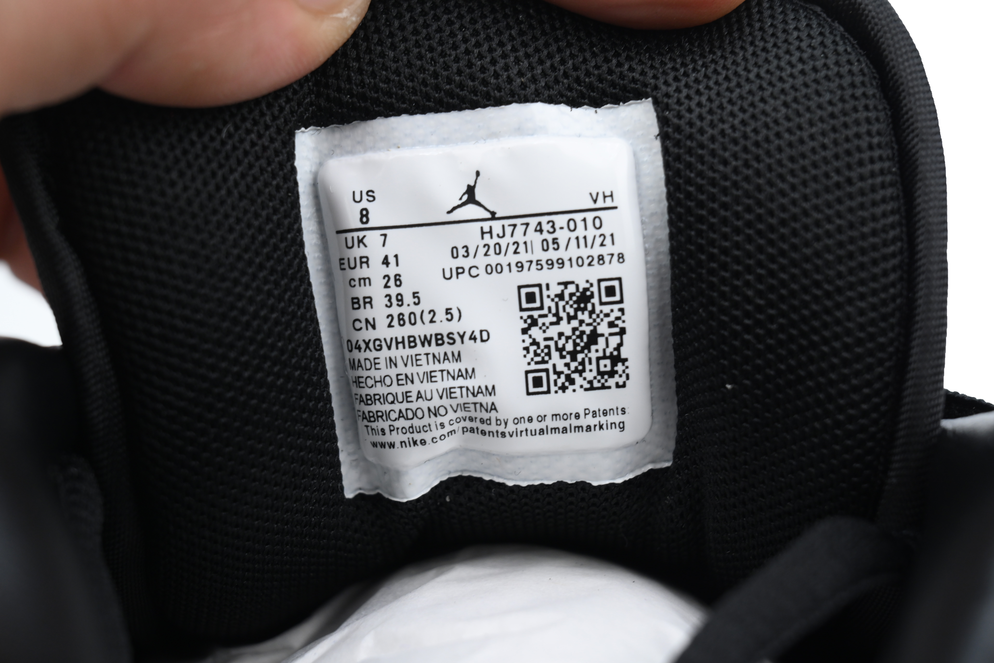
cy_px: 332
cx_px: 497
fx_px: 3313
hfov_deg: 17.1
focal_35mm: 120
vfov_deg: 11.4
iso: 800
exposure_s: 1/125
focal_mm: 120
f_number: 10
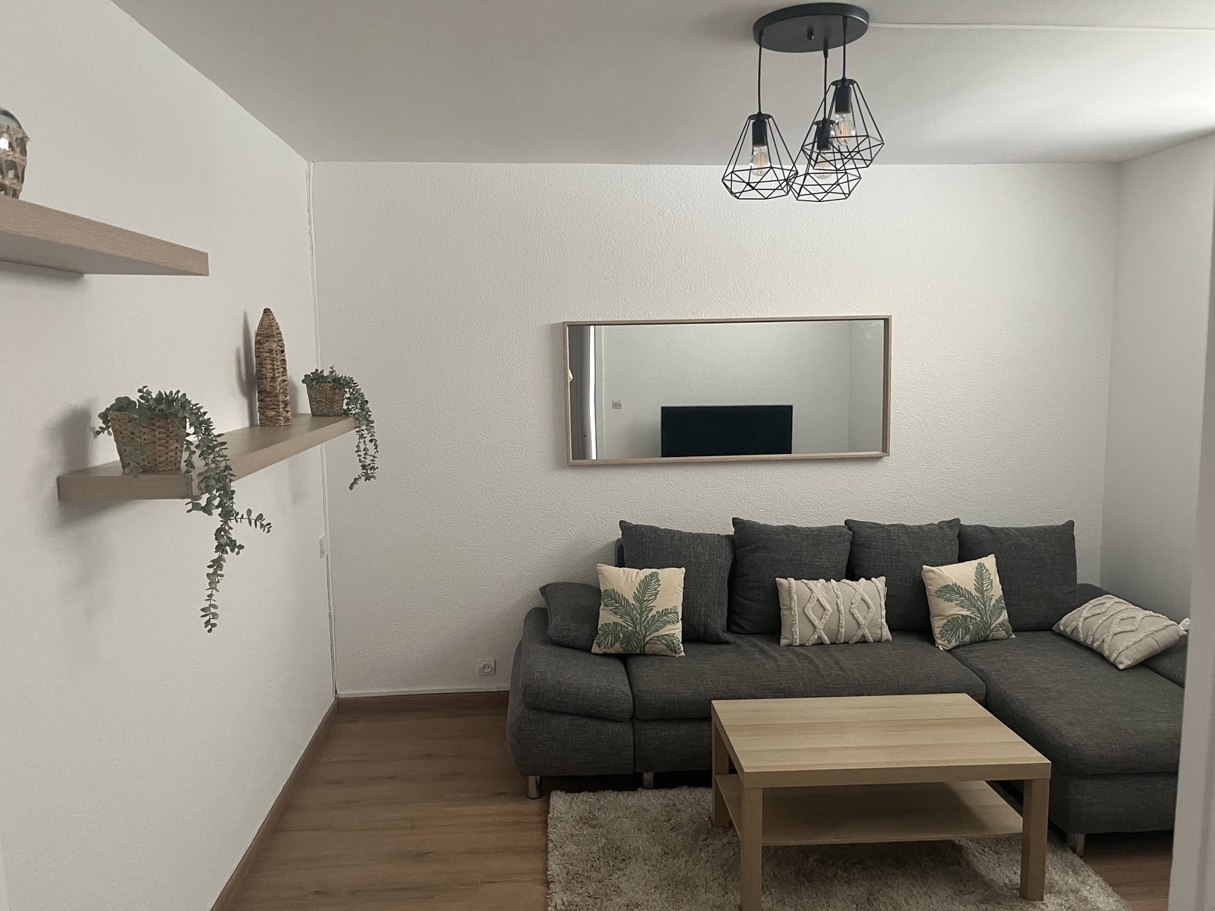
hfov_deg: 67.3
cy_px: 456
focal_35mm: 26
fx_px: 913
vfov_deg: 53.1
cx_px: 608
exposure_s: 1/60
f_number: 1.6
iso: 400
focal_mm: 5.1
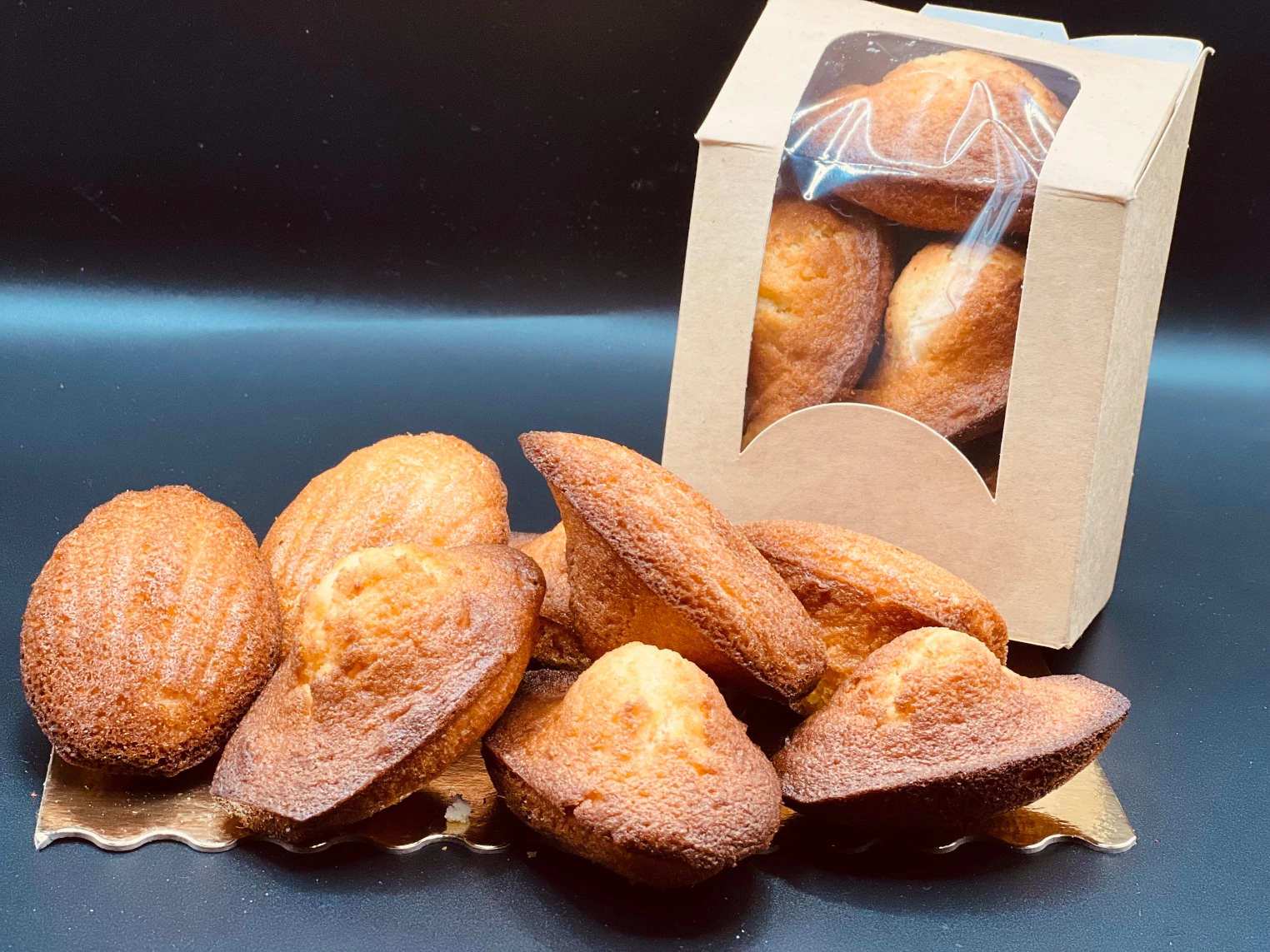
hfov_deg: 25.3
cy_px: 476
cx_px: 635
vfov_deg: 19.1
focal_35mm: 77
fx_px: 2825
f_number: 2.8
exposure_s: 1/109
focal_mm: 9
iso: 250
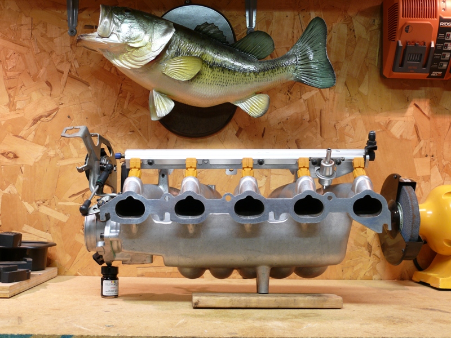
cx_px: 226
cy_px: 169
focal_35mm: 43
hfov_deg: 43.9
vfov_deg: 33.6
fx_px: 560
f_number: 2.8
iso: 100
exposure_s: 1/5
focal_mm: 9.1
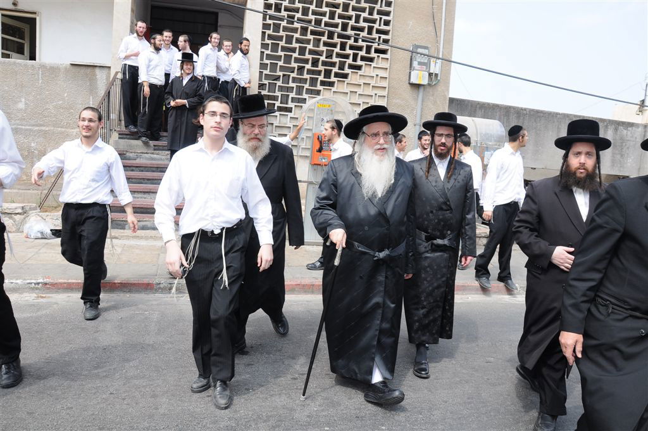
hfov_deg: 67.4
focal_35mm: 27
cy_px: 216
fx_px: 485
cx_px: 324
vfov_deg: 47.8
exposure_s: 1/200
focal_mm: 18
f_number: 7.1
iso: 200
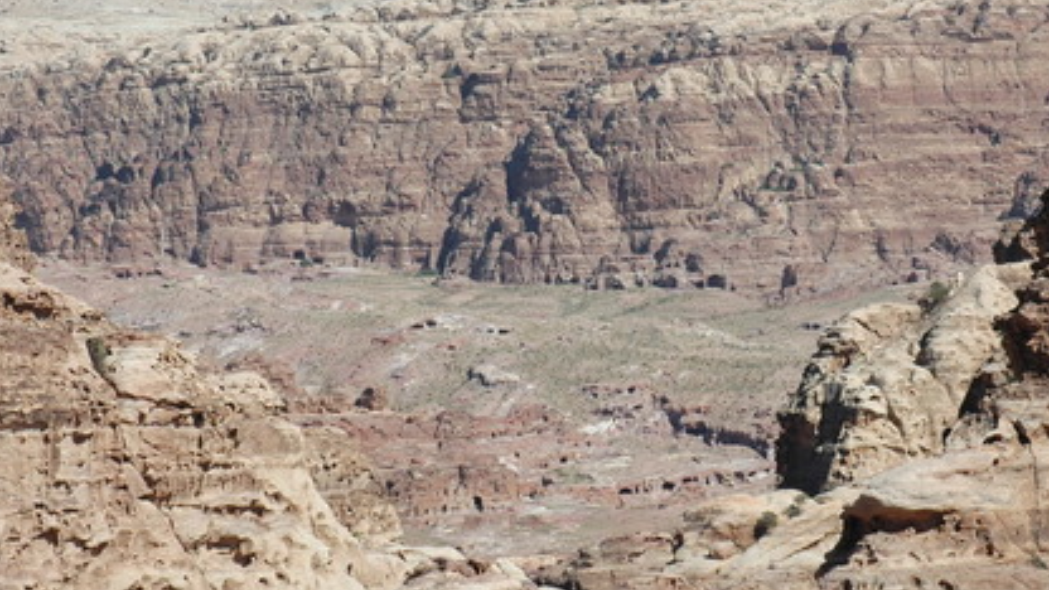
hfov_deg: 15.8
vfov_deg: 8.9
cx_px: 648
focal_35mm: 136
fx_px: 3783
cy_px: 266
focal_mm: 50
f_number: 10
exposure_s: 1/400
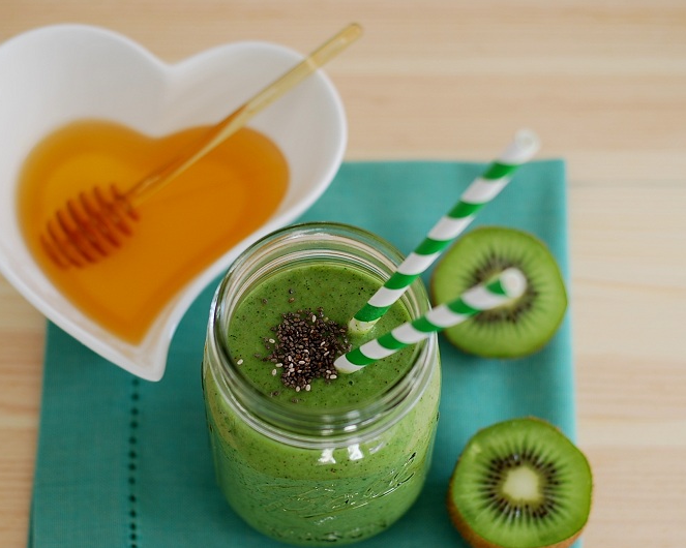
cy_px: 275
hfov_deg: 22.5
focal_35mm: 85
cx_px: 308
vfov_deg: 18.1
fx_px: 1725
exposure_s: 1/60
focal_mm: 50
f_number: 2.5
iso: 100
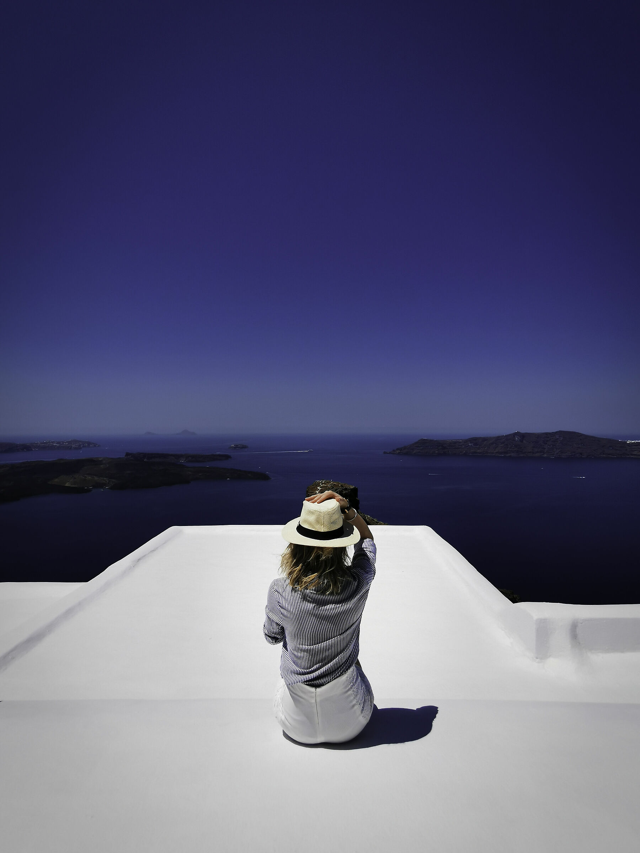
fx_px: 468
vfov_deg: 84.7
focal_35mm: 19
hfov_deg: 68.7
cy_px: 426
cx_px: 320
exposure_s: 1/3600
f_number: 2.2
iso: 50
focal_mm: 2.35
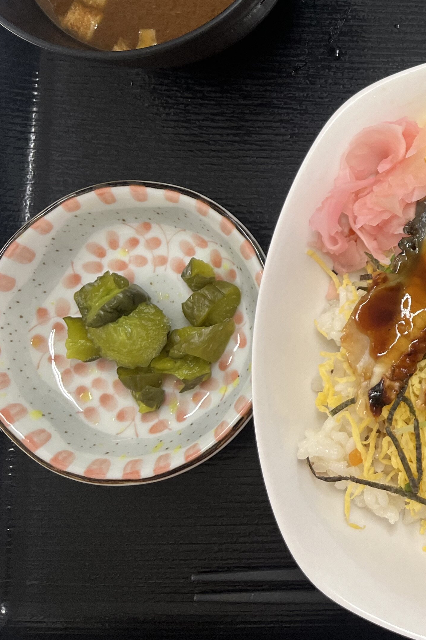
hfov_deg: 23.2
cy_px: 210
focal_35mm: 51
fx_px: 905
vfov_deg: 38.4
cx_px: 567
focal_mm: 5.1
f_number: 1.6
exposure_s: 1/120
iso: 125
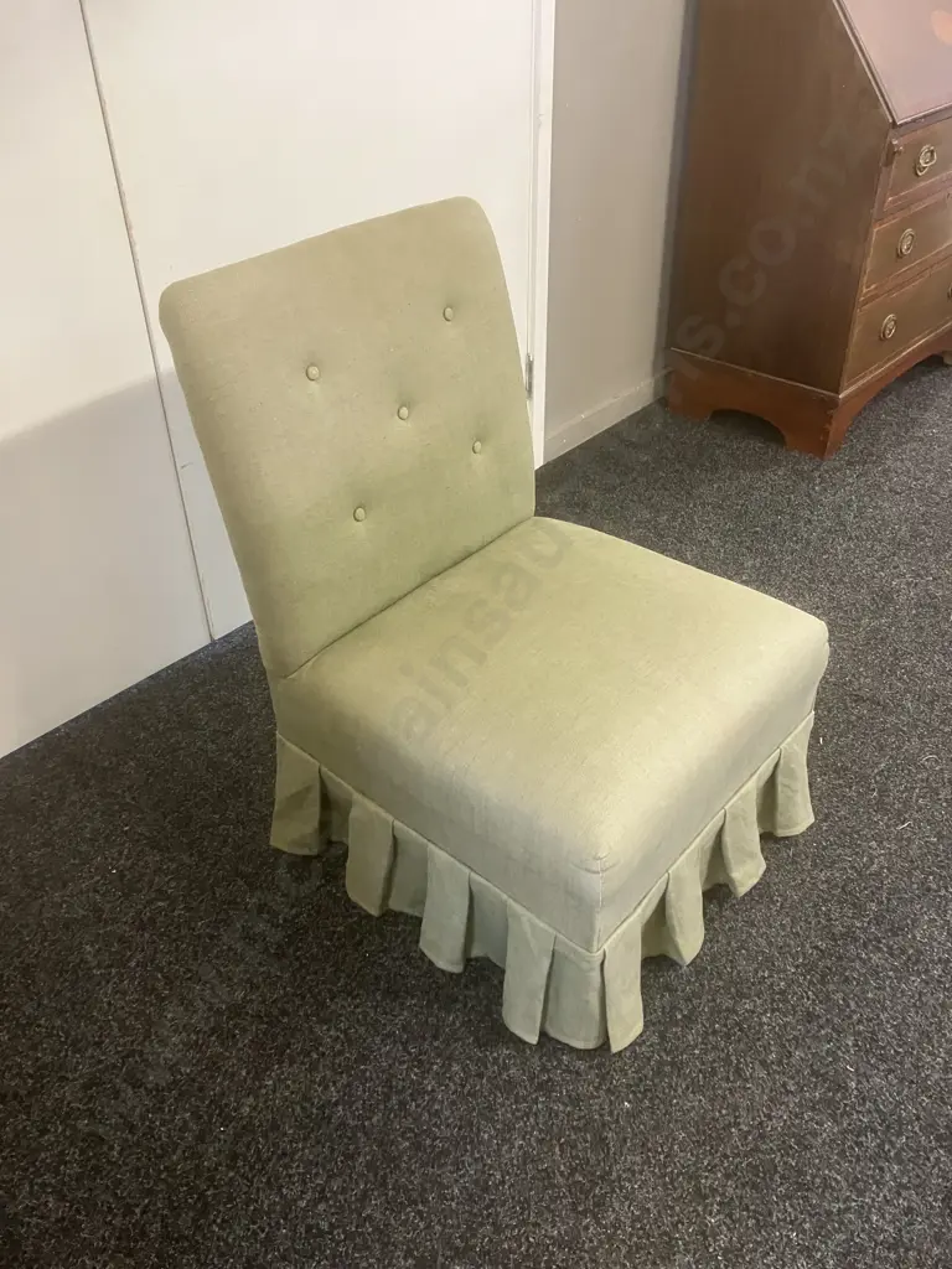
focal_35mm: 28
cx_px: 476
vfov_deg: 63.4
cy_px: 634
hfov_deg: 49.7
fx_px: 1027
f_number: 1.8
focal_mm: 3.99
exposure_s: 1/50
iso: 250
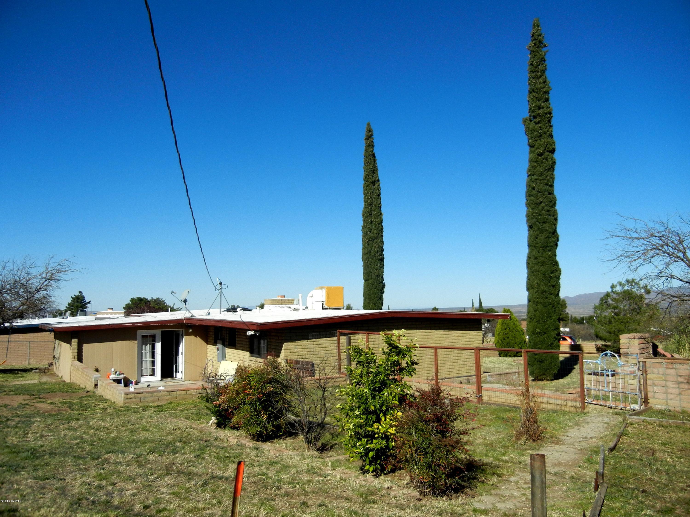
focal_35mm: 30
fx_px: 598
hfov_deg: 60.0
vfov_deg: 46.8
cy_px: 258
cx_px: 345
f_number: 7
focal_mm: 5.4
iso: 160
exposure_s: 1/743
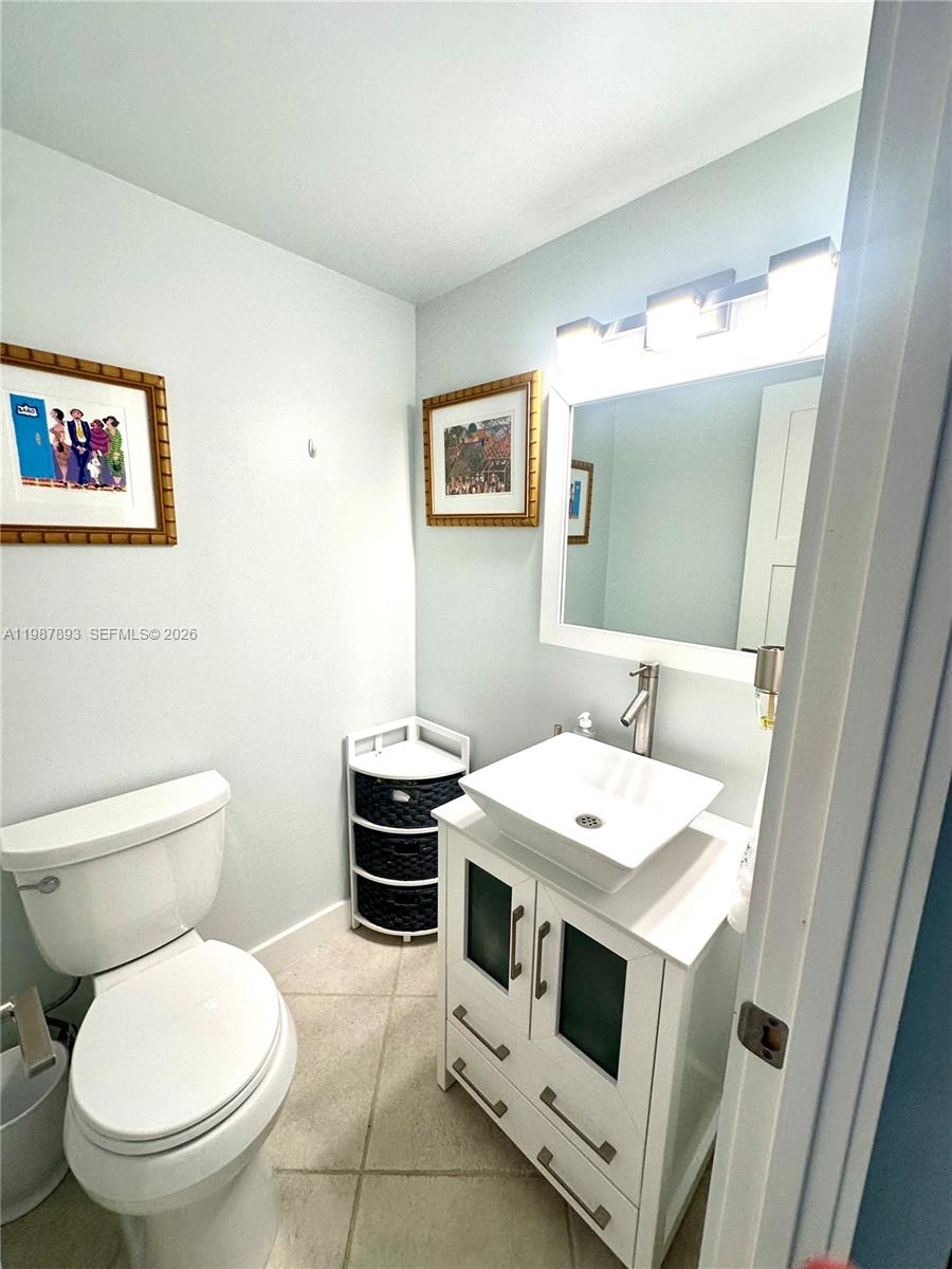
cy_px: 634
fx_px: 513
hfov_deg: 85.7
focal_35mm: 14
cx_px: 476
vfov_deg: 102.1
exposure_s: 1/120
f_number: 2.2
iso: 125
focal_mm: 2.22
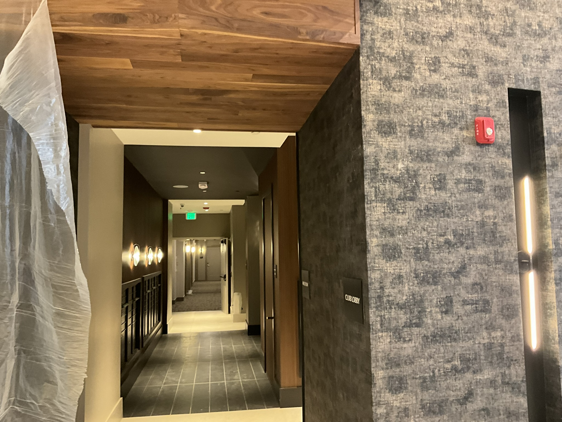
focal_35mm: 29
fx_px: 471
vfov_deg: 48.2
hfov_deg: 61.7
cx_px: 281
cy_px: 211
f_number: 1.8
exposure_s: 1/40
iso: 250
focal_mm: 3
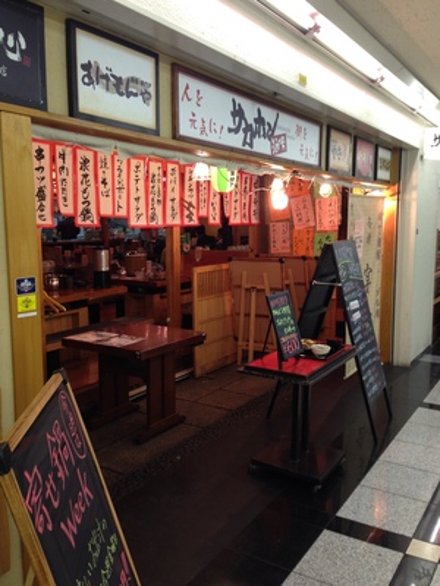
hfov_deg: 42.9
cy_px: 293
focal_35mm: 33
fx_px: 559
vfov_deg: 55.4
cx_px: 220
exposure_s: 1/20
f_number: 2.4
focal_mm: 4.12
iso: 64
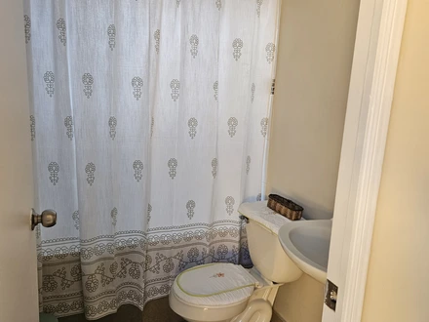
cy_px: 161
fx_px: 285
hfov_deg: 73.9
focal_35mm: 23
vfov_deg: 58.9
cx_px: 214
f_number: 1.8
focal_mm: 5.4
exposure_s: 1/190
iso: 200
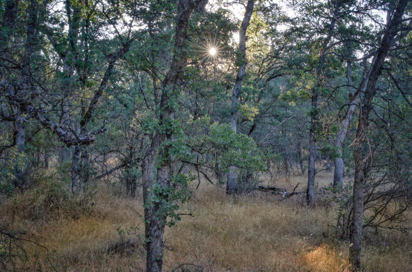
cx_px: 206
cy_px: 136
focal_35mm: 48
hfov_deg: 41.2
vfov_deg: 27.9
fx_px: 548
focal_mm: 32
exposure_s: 1/3
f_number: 22
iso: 100
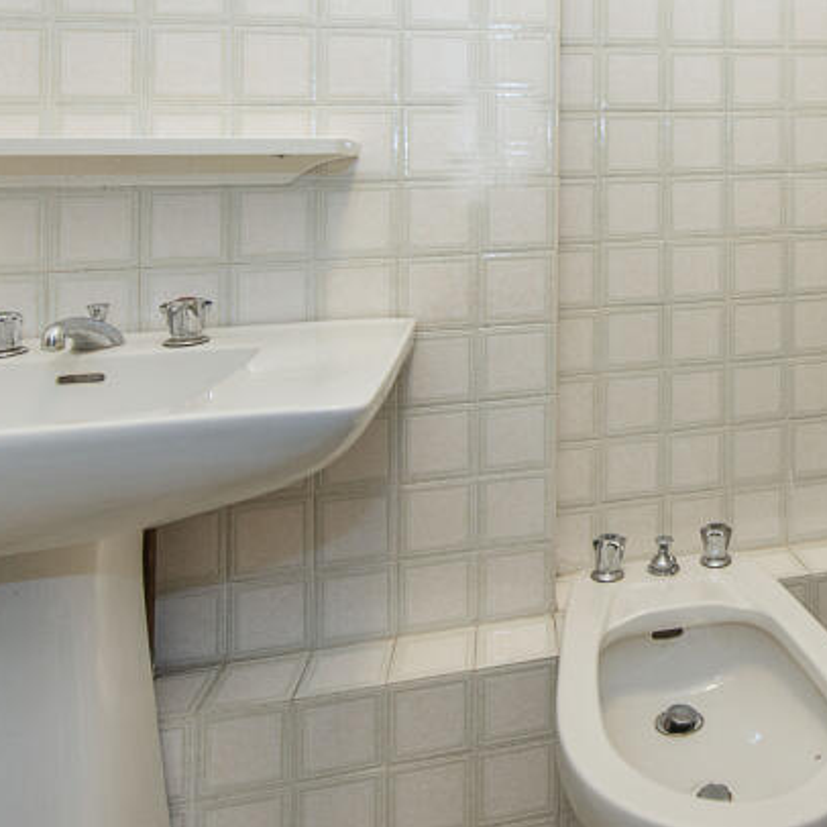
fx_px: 811
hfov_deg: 49.0
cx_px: 723
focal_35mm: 30
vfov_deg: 51.6
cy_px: 204
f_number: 5.6
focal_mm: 14
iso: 500
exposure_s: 1/15
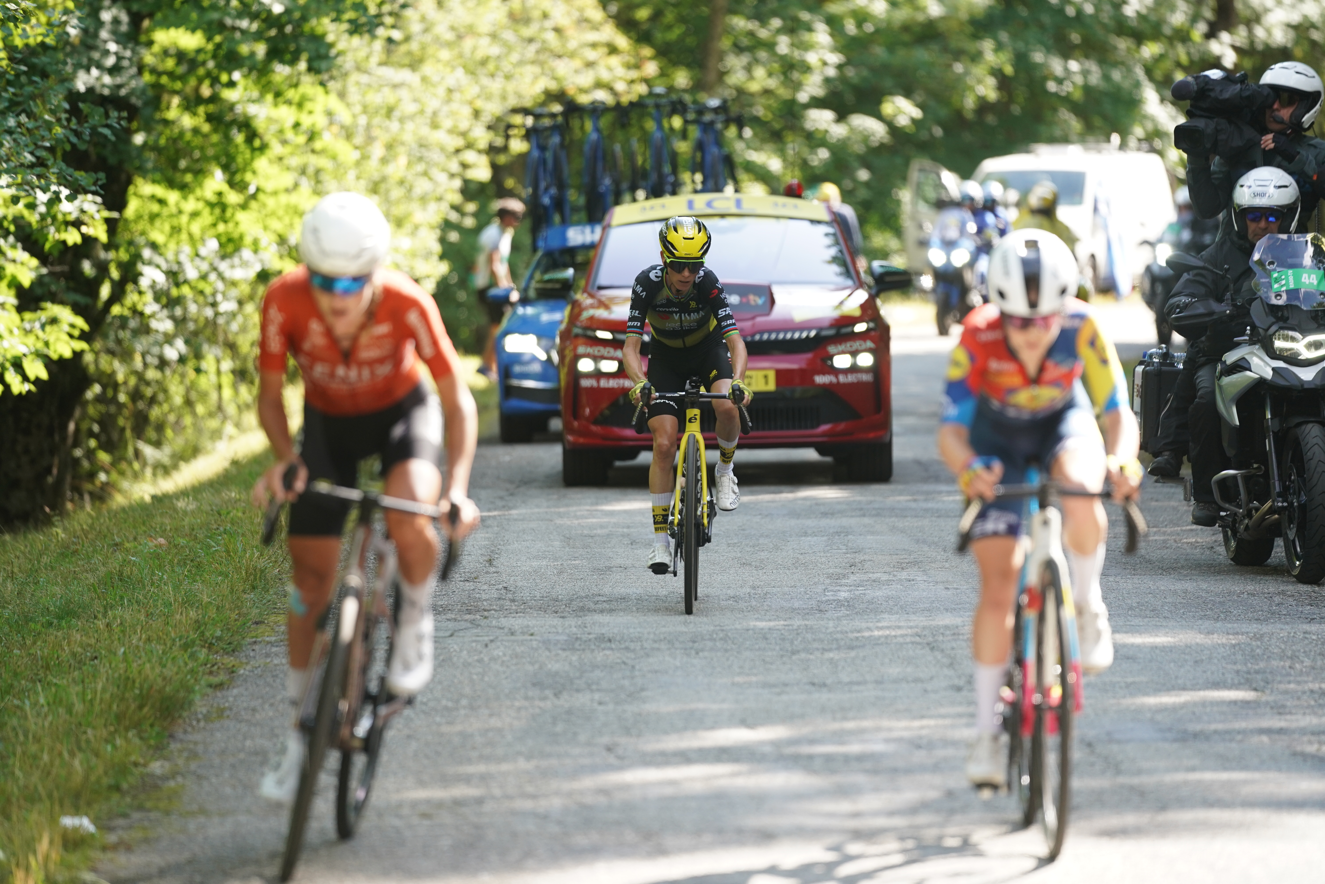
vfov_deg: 7.1
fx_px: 7140
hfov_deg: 10.6
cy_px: 442
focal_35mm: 194
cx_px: 662
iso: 800
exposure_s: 1/1600
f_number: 2.8
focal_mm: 194
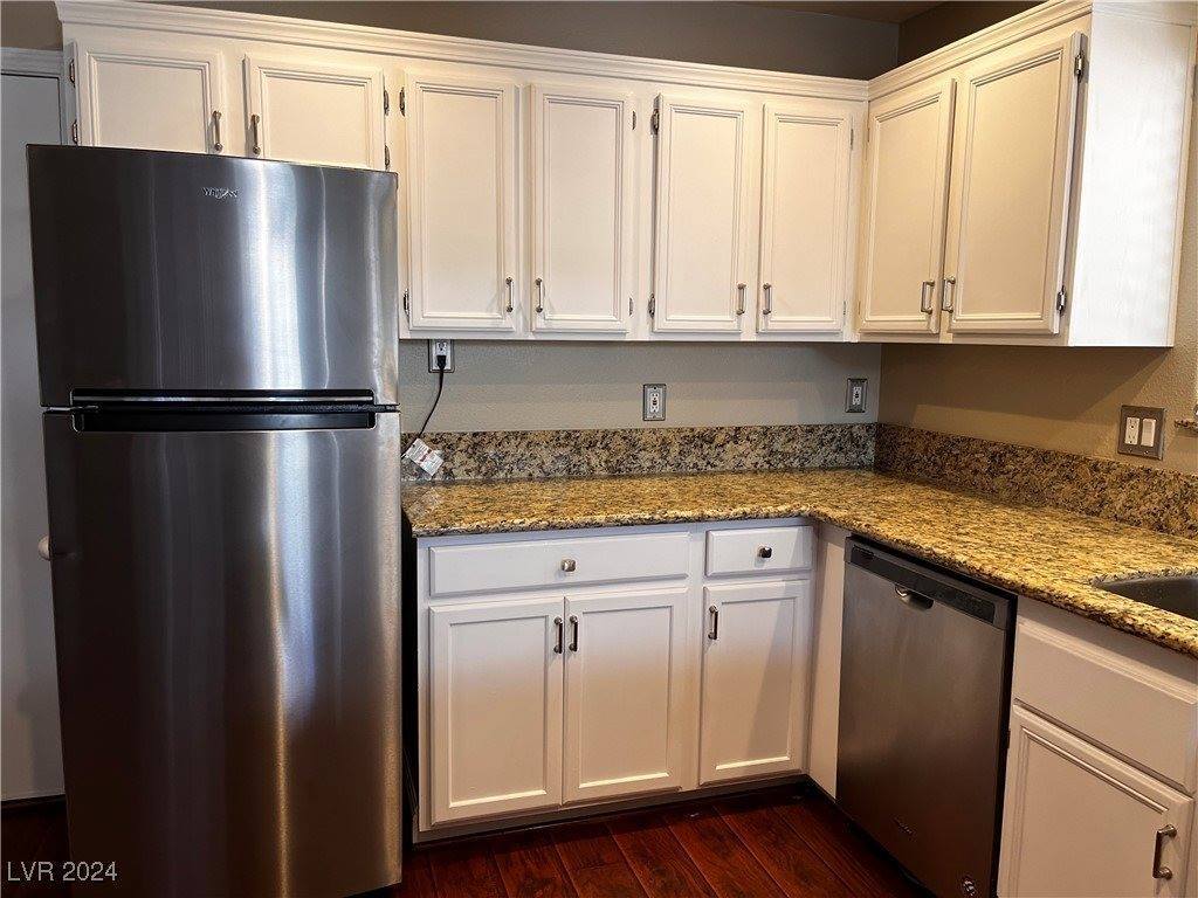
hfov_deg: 67.3
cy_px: 449
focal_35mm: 26
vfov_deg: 53.1
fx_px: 900
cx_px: 599
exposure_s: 1/120
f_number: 1.6
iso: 125
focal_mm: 5.1
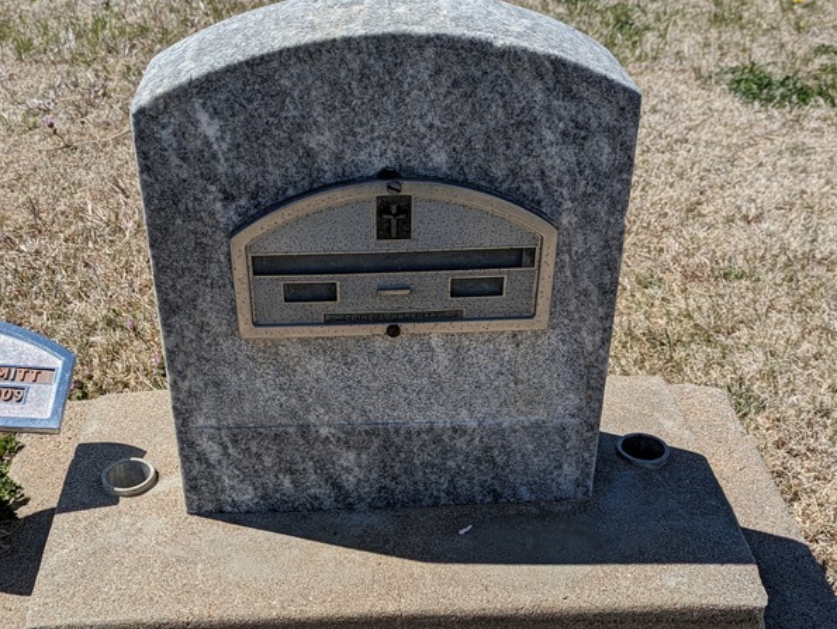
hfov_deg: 43.8
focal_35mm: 43
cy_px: 398
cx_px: 386
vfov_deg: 33.4
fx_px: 1040
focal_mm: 5.43
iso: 44
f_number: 1.89
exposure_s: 1/2538
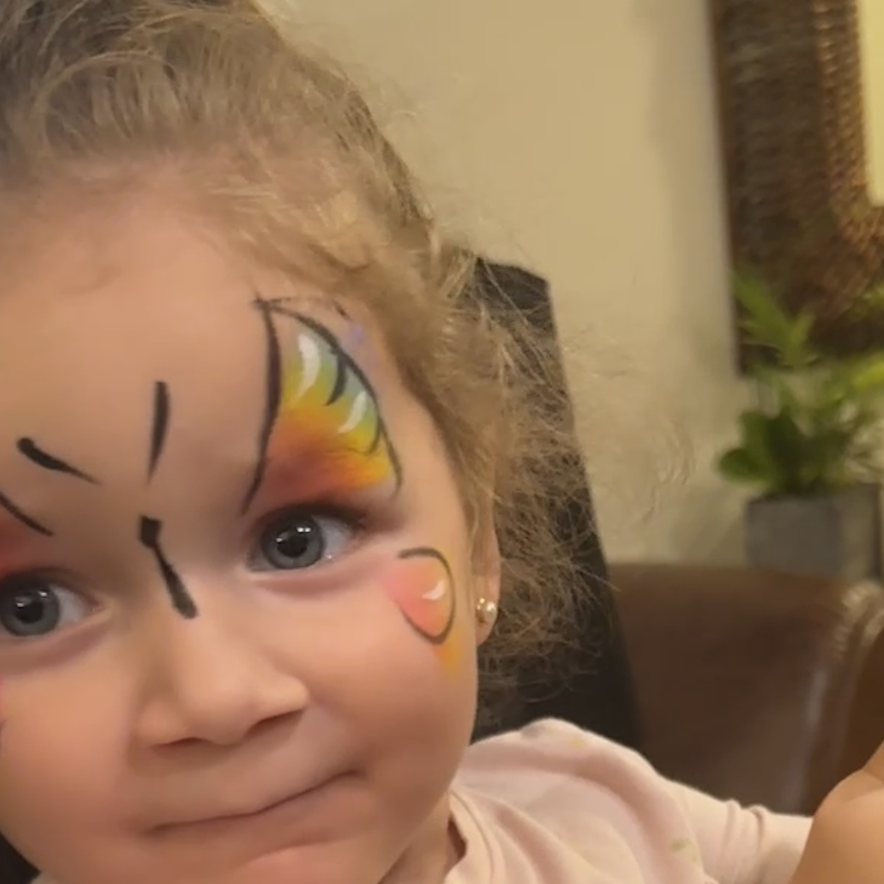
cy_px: 1009
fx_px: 1820
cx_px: 679
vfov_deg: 25.1
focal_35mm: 63
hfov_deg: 26.9
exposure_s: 1/60
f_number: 1.78
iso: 500
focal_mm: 6.76
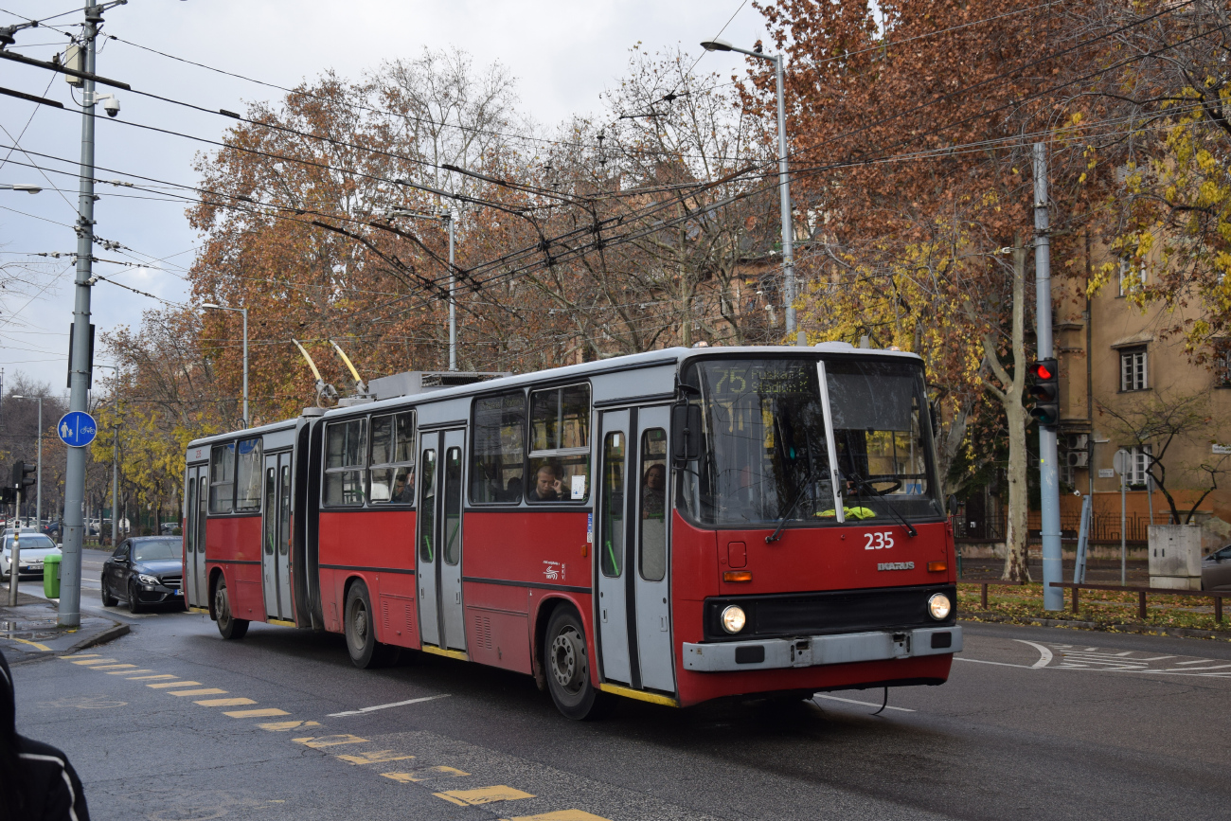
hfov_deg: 41.1
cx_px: 616
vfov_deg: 28.1
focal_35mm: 48
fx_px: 1641
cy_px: 410
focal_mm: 32
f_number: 5.6
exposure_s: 1/500
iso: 400
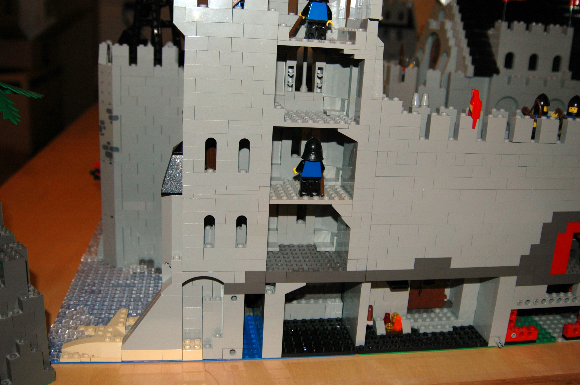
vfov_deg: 36.8
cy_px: 192
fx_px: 579
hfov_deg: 53.2
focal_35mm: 36
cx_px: 290
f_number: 3.5
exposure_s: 1/60
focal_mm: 24
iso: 200
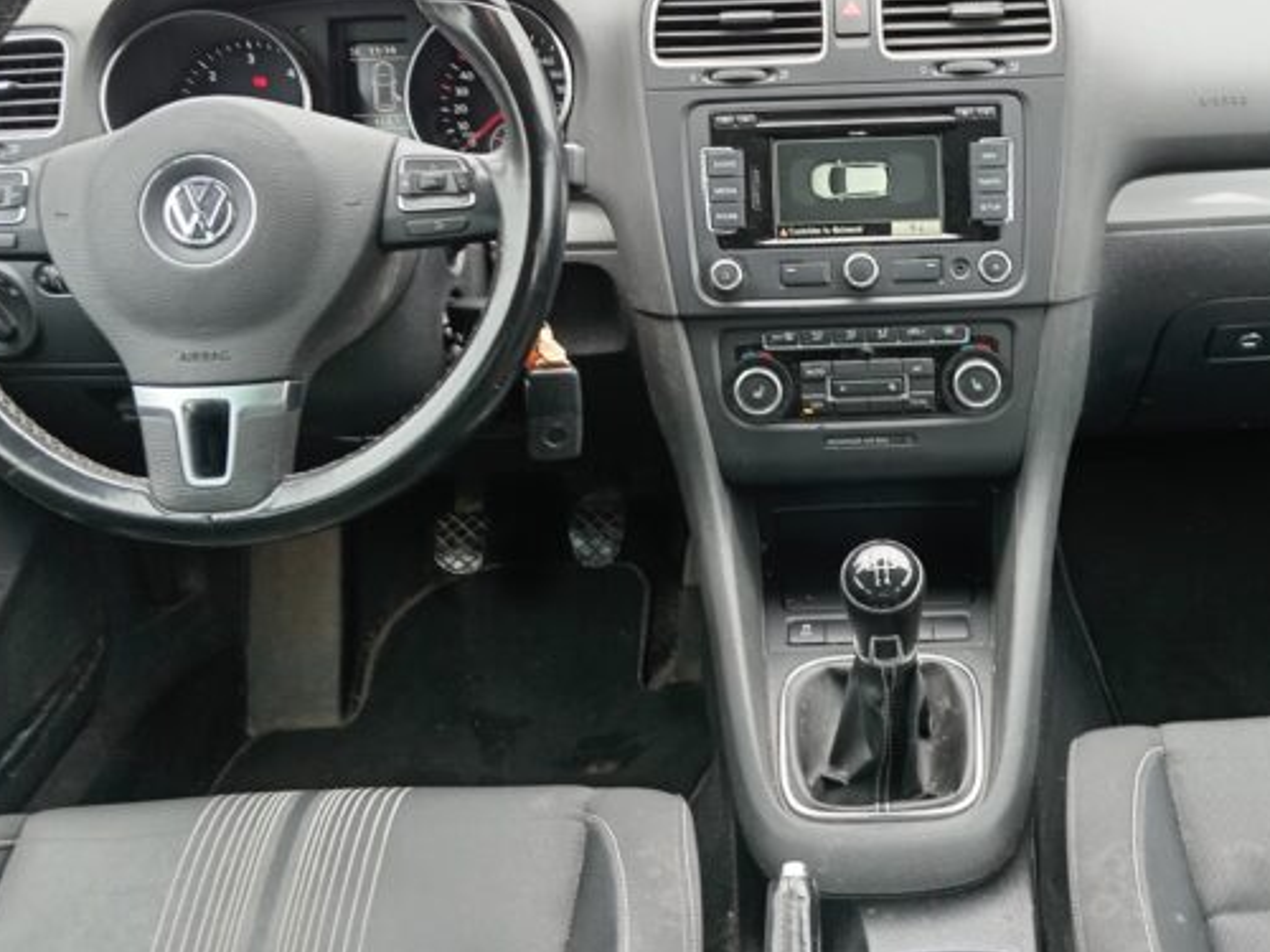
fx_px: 1468
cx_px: 902
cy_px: 381
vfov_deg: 35.8
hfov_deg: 45.7
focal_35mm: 40
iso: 207
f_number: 1.8
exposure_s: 1/33.3
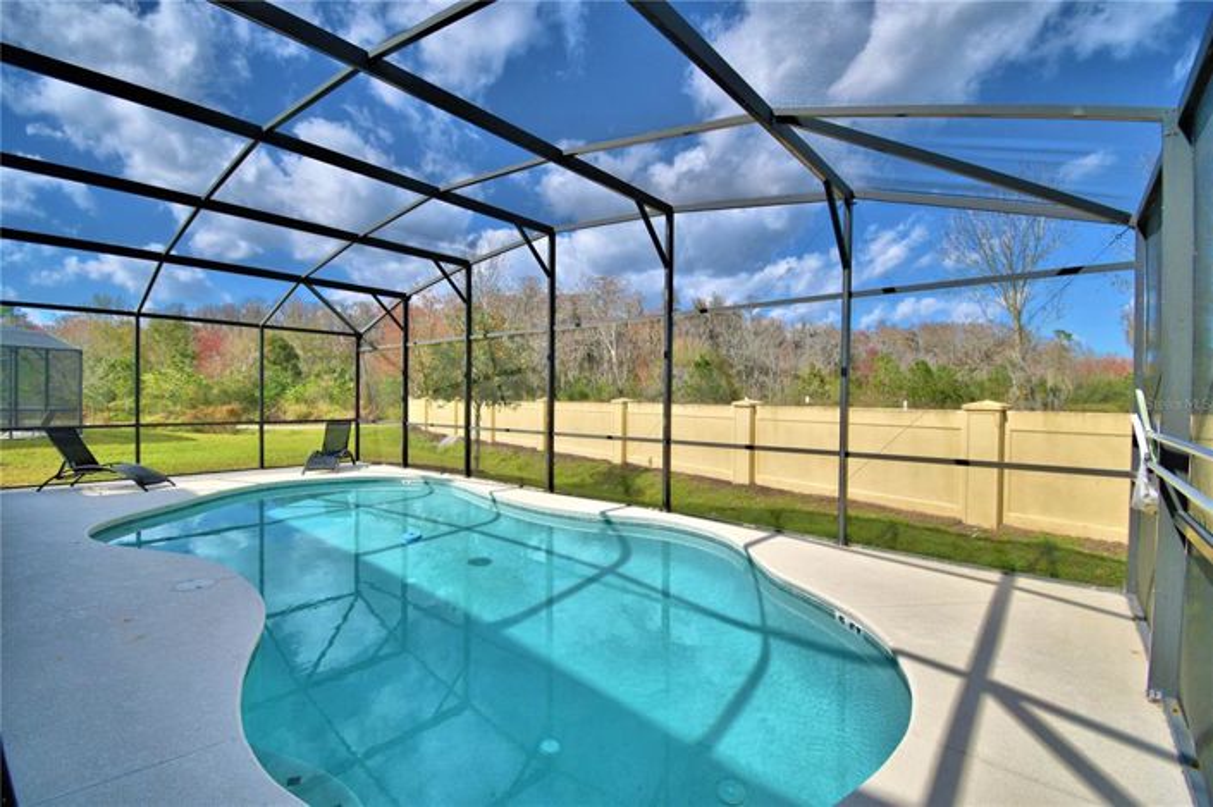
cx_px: 606
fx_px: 505
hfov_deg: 100.4
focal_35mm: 15
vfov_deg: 77.2
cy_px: 404
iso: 100
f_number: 4.5
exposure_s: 1/1600
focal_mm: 10
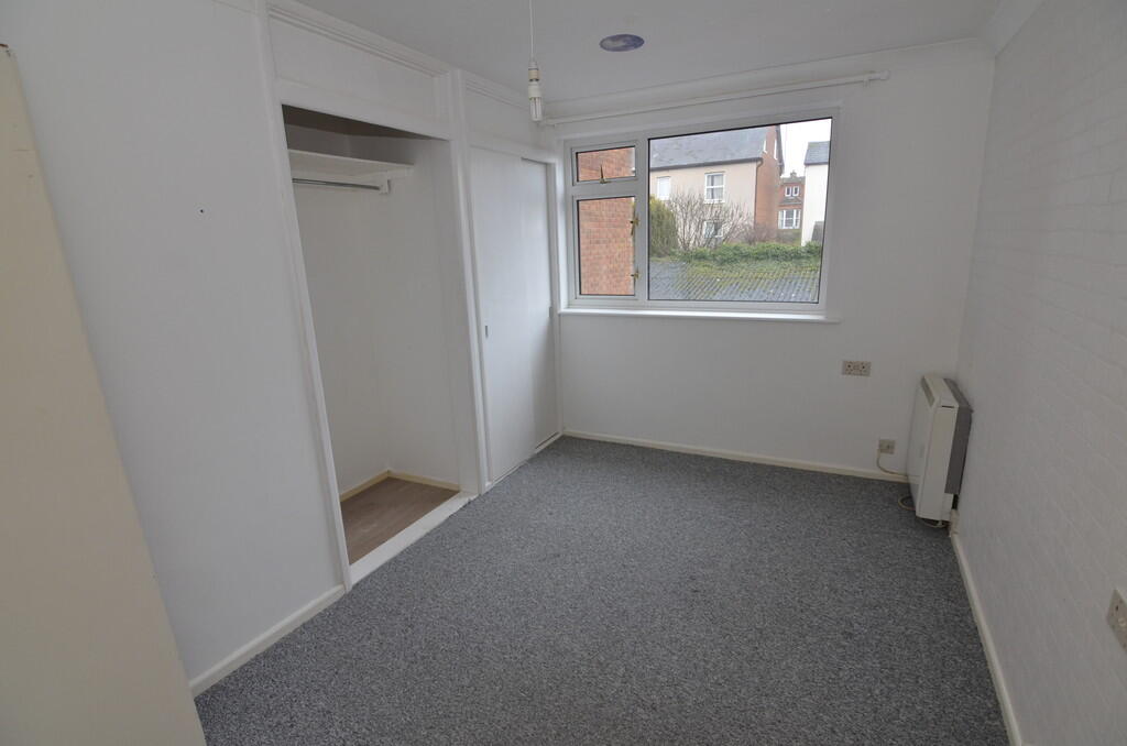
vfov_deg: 71.8
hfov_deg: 95.1
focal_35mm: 16
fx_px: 515
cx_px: 564
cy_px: 373
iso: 720
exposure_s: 1/60
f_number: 5
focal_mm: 11
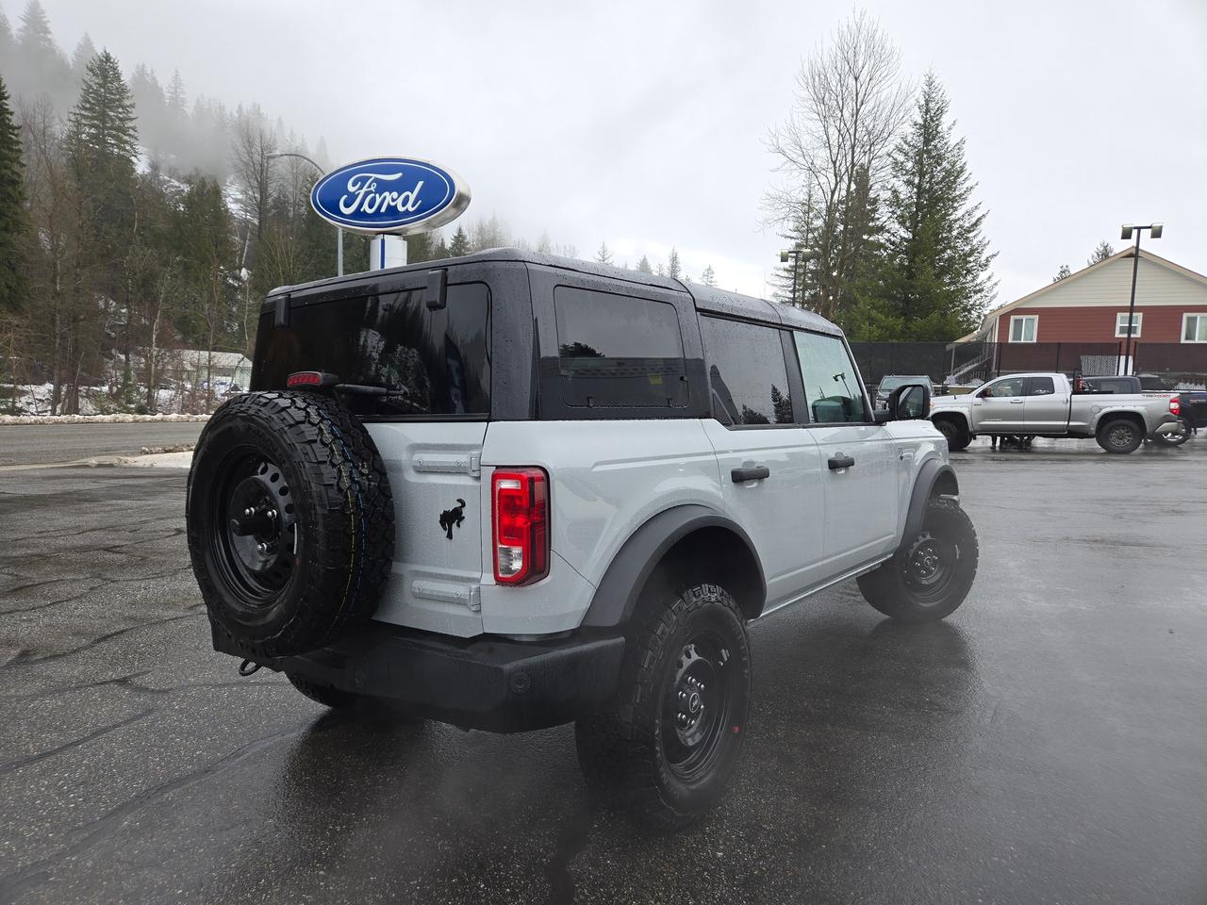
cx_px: 604
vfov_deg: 58.9
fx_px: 802
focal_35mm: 23
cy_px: 452
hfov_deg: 73.9
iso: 25
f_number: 1.8
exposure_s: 1/186
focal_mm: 5.4
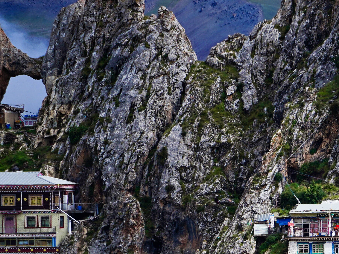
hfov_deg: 3.3
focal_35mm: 599
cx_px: 537
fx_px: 5866
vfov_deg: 2.5
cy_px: 171
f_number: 4
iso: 200
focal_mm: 188
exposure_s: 1/4000
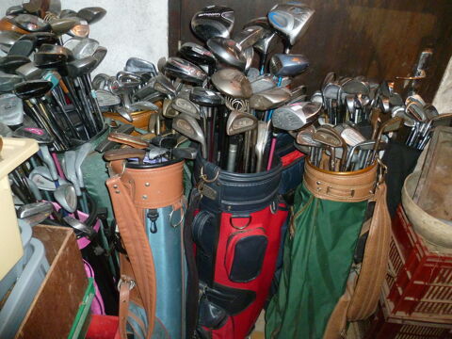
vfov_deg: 49.7
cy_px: 170
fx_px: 366
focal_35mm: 28
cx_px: 226
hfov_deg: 63.4
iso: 320
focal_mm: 5
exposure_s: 1/30
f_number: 2.8
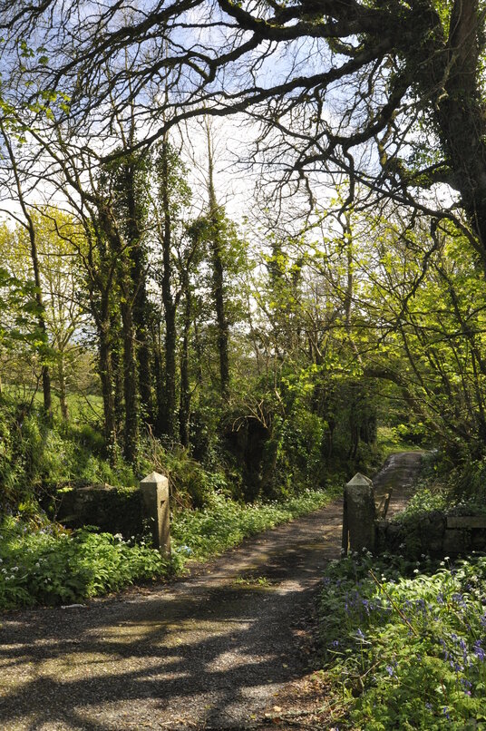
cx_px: 243
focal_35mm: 27
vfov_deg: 67.4
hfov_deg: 47.9
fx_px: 548
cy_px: 366
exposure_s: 1/250
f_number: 8
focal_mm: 18
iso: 800
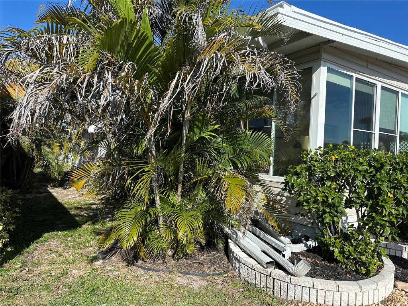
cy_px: 153
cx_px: 204
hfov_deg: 71.6
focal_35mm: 24
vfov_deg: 56.8
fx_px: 283
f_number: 1.78
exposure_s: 1/3155
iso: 80
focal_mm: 6.86
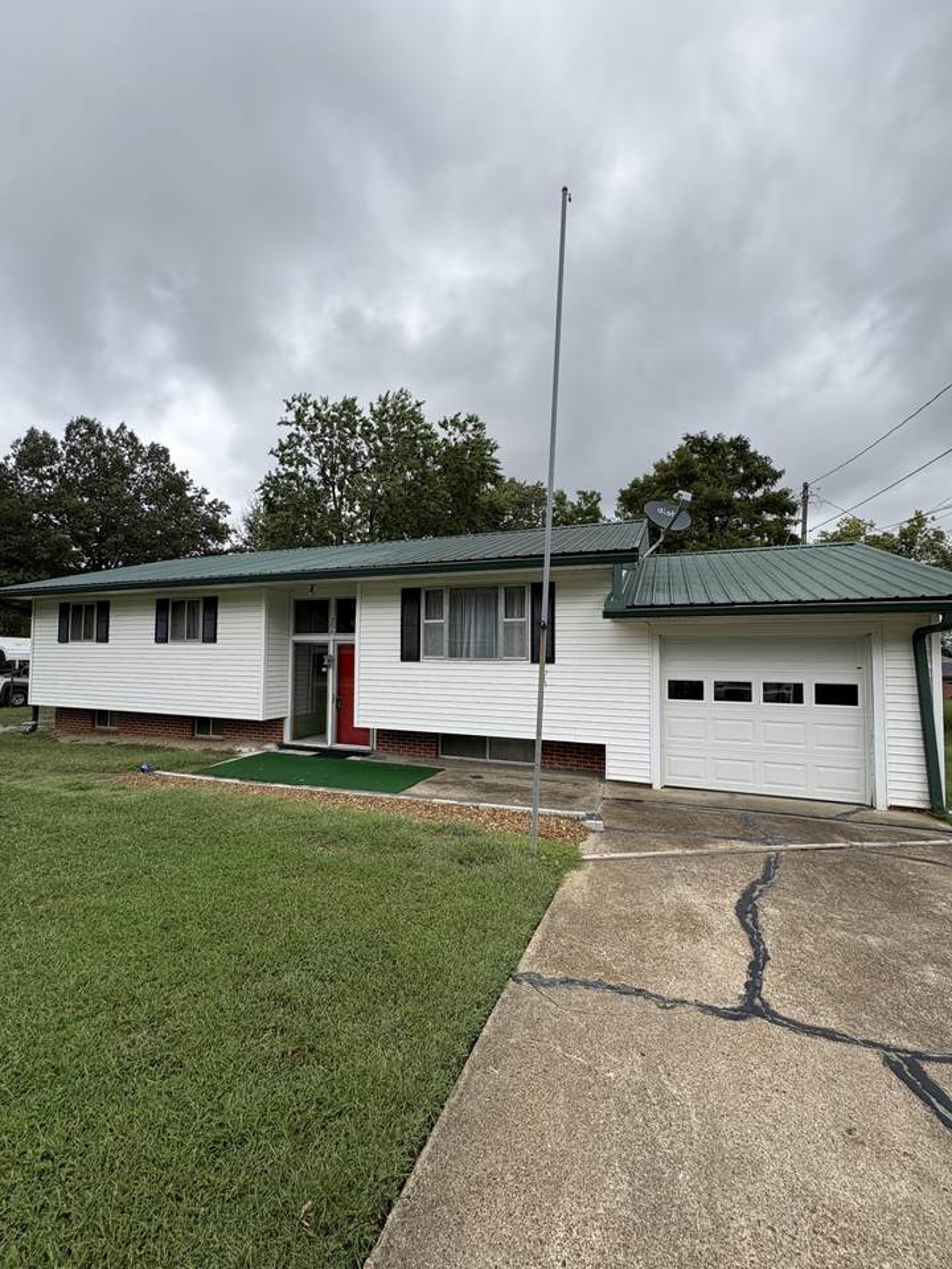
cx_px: 476
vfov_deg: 102.1
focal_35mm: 14
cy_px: 634
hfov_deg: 85.7
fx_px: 513
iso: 40
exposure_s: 1/1143
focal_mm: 2.22
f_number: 2.2
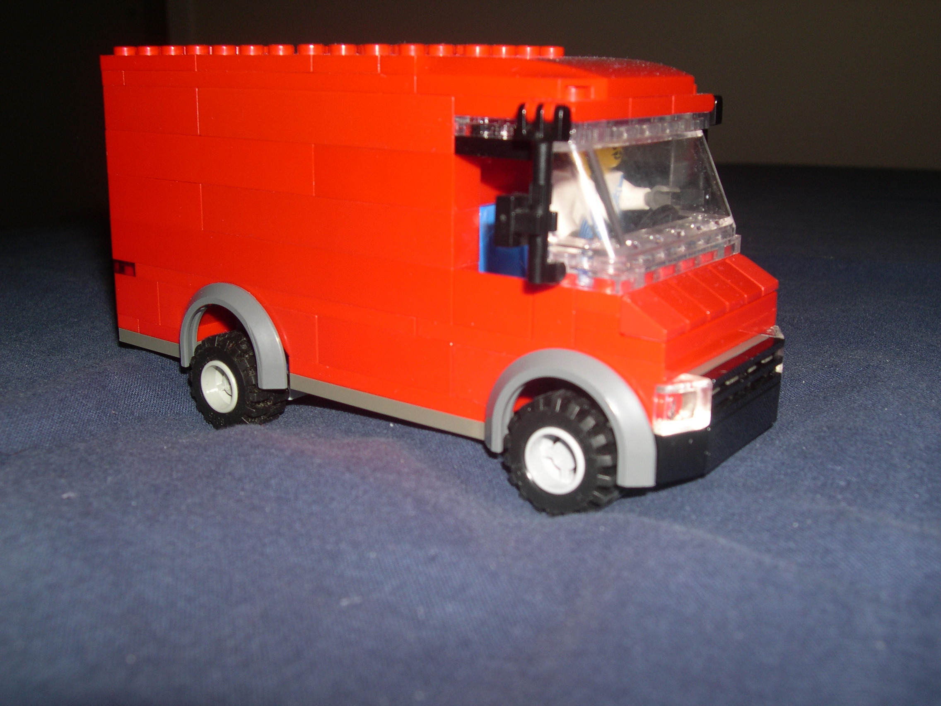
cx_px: 470
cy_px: 353
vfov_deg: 37.7
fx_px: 1033
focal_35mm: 38
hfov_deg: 49.0
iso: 100
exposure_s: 1/60
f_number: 7.6
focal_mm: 8
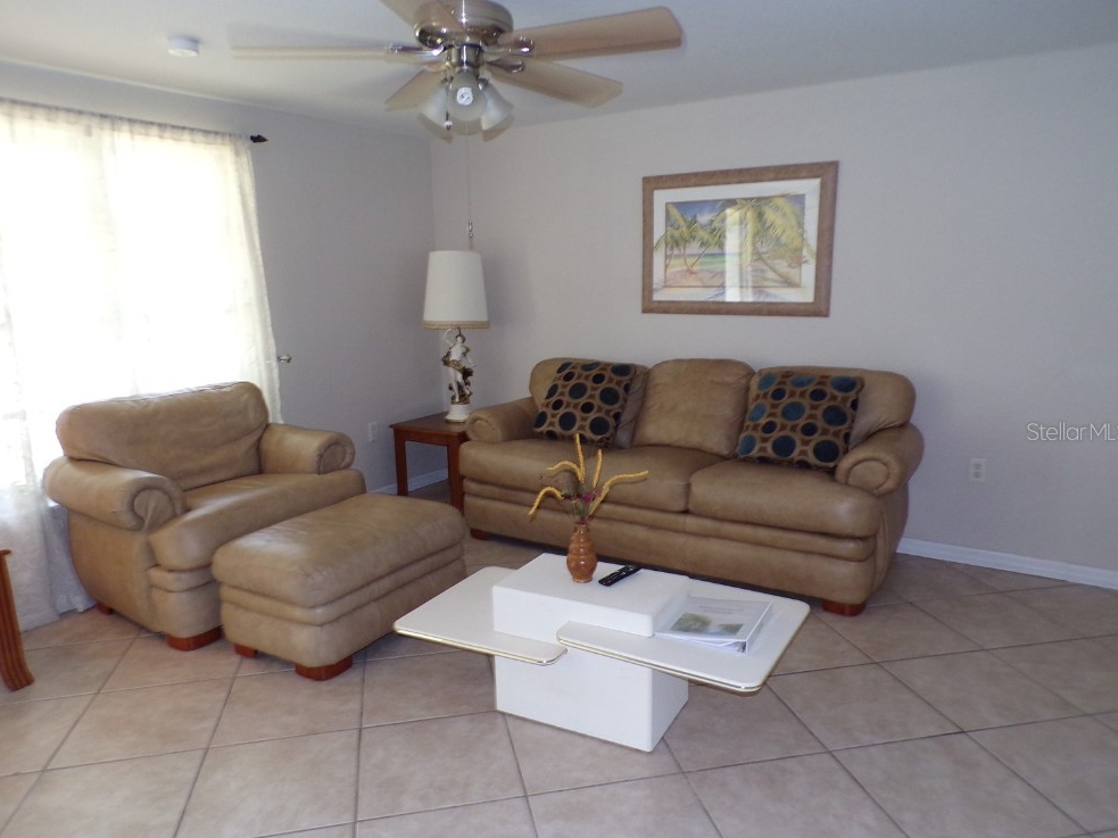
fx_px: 807
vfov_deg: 54.9
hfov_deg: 69.4
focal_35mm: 25
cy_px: 431
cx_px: 552
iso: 200
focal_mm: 4.3
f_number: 3
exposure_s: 1/34
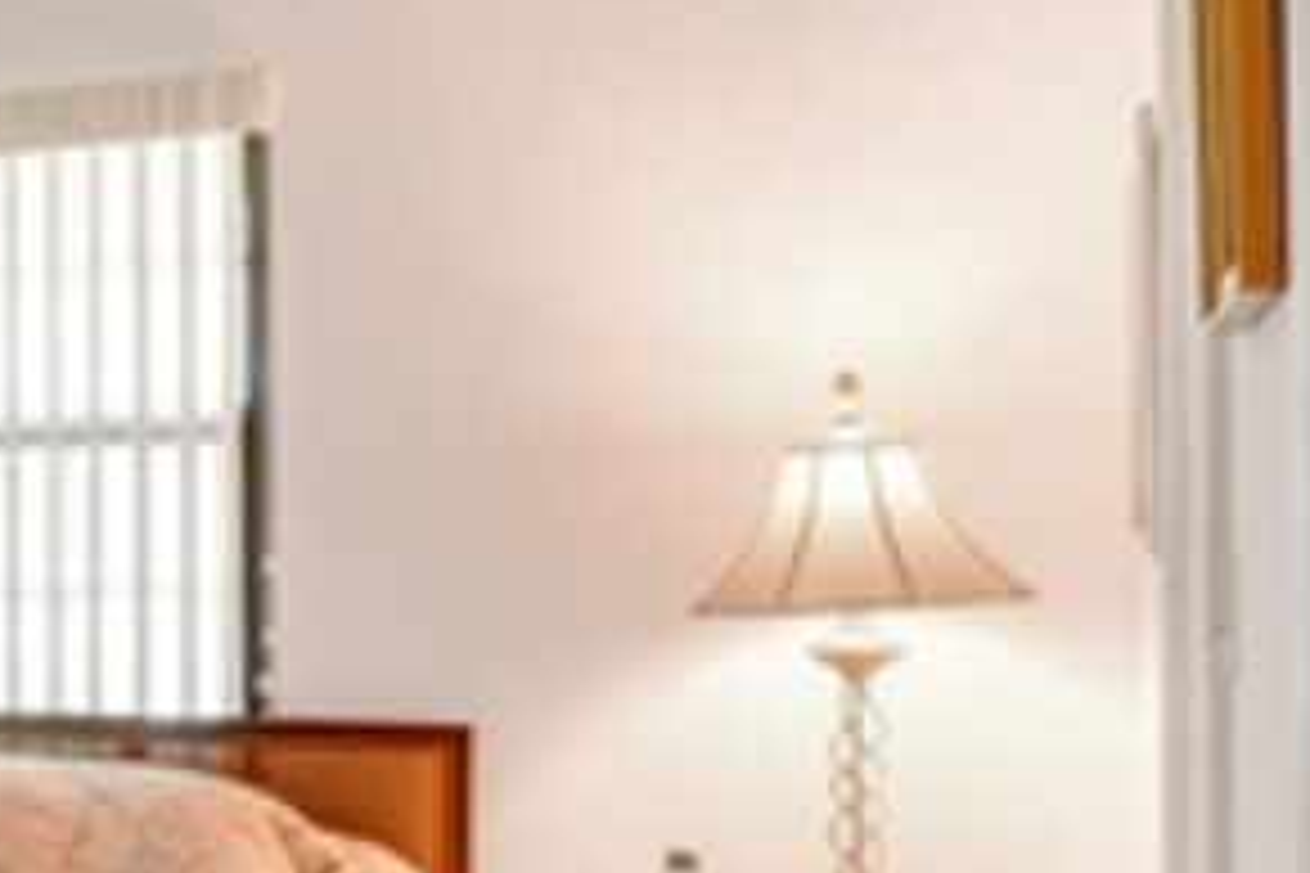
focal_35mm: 66
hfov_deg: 20.1
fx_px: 2401
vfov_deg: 20.6
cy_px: 526
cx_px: -1152
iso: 250
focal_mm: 10
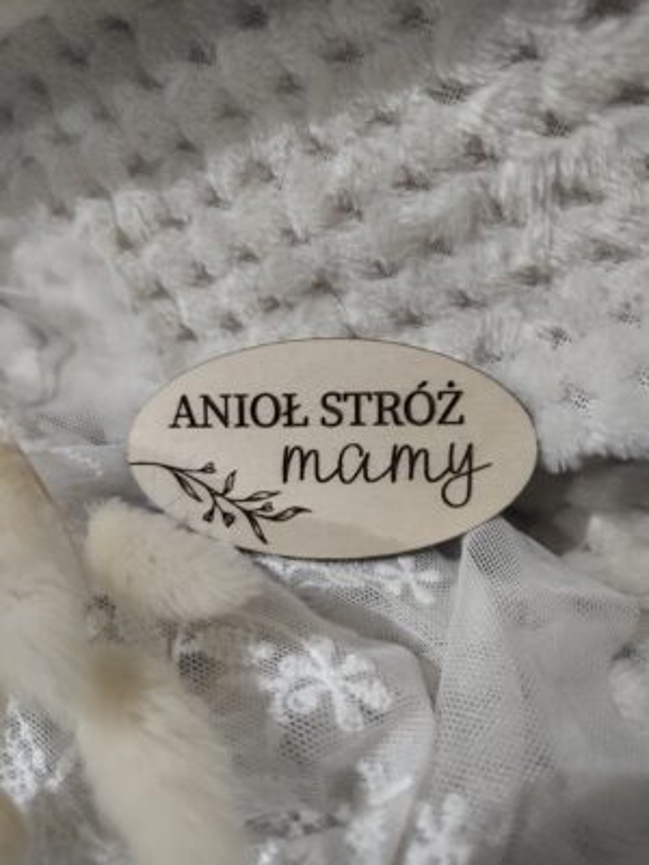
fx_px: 575
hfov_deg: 58.9
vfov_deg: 73.9
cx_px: 324
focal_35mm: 23
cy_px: 432
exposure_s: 1/50
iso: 619
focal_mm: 5.56
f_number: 1.8
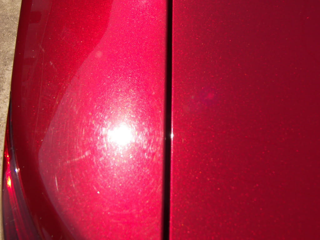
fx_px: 351
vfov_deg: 37.7
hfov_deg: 49.0
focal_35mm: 38
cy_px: 120
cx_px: 160
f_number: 3.2
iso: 50
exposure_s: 1/800
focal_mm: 8
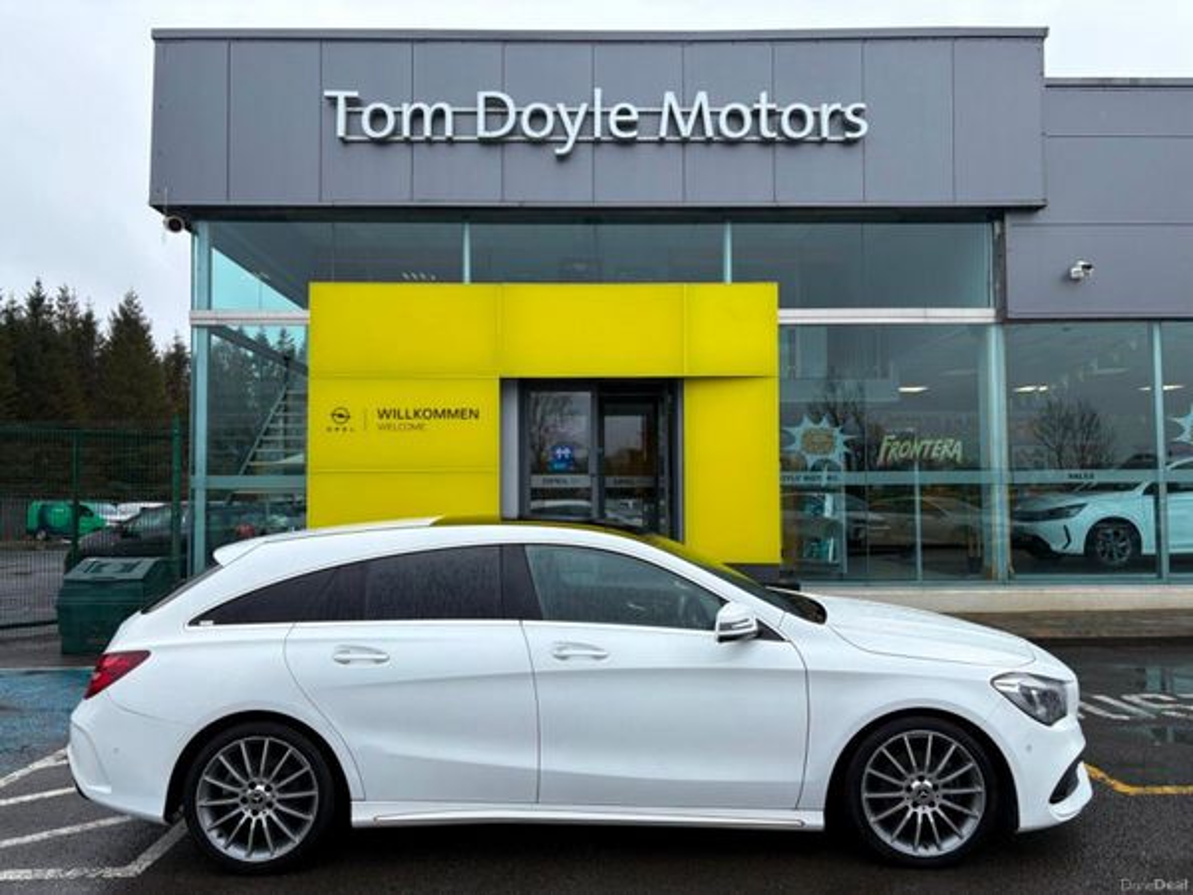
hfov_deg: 67.3
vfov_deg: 53.1
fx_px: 896
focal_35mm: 26
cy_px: 448
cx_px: 596
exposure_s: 1/1032
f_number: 1.6
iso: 50
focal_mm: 5.96
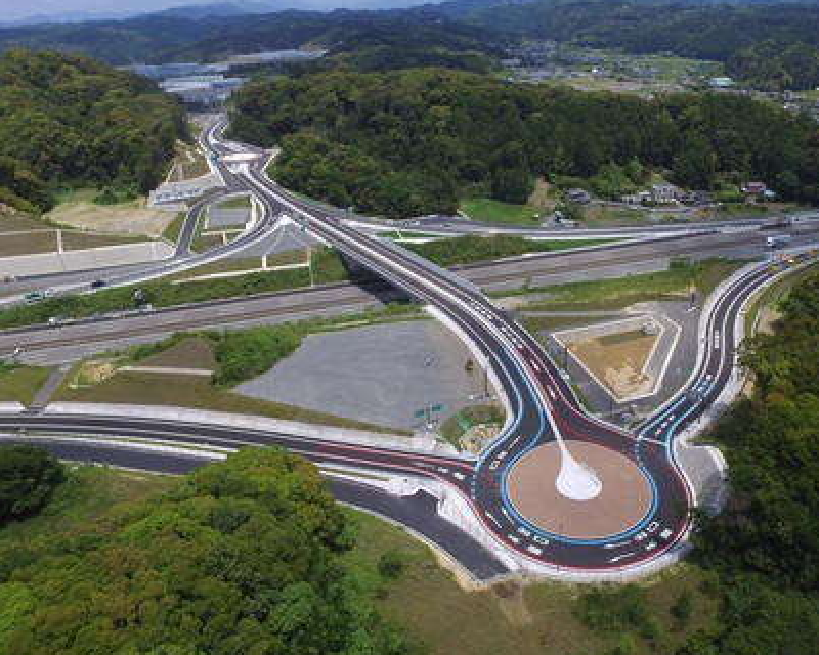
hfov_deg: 74.7
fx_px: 533
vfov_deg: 63.1
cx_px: 459
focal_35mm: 22
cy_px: 321
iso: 100
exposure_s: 1/1715
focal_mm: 3.61
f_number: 2.8
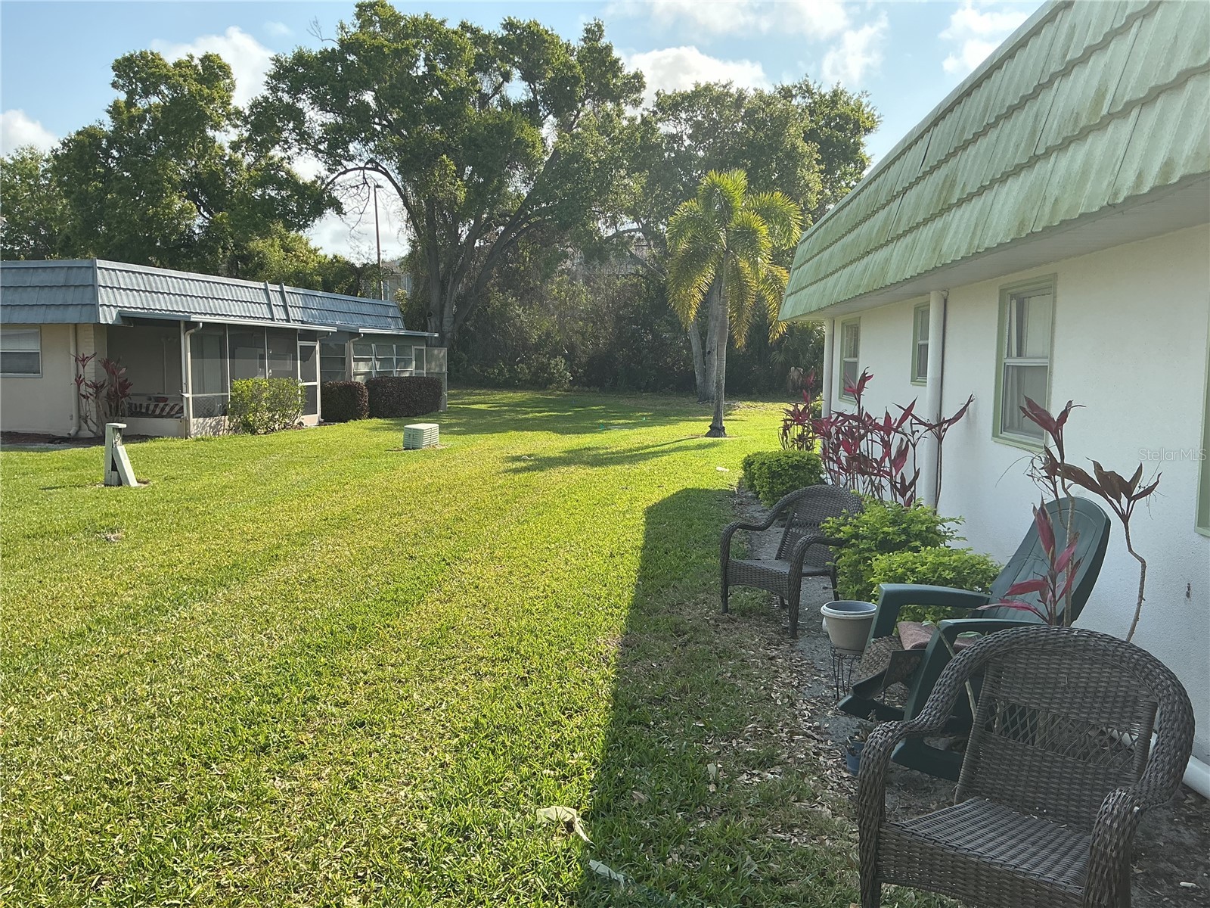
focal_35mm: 29
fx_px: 1014
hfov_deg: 61.7
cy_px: 454
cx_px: 605
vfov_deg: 48.2
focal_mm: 3
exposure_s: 1/929
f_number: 1.8
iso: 25
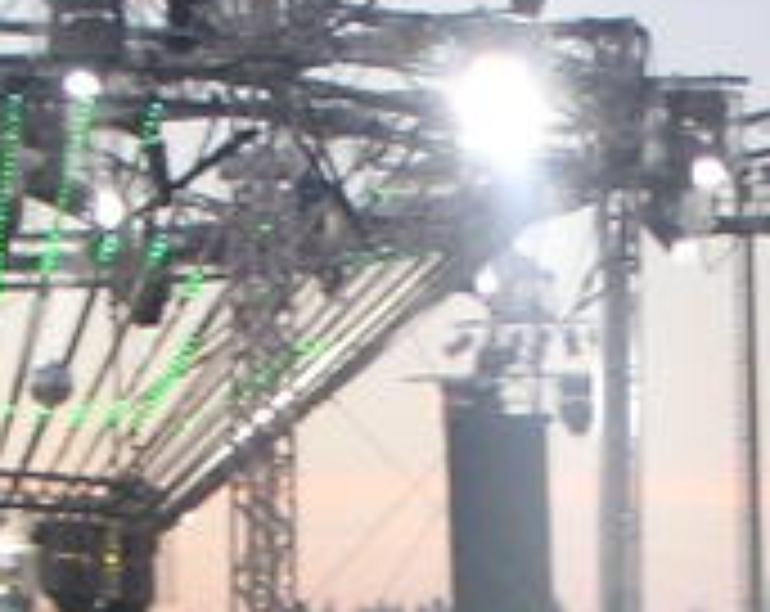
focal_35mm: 174
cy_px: 562
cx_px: 563
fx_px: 3956
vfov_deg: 8.8
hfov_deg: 11.1
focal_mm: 6
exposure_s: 1/45
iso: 100
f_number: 2.8
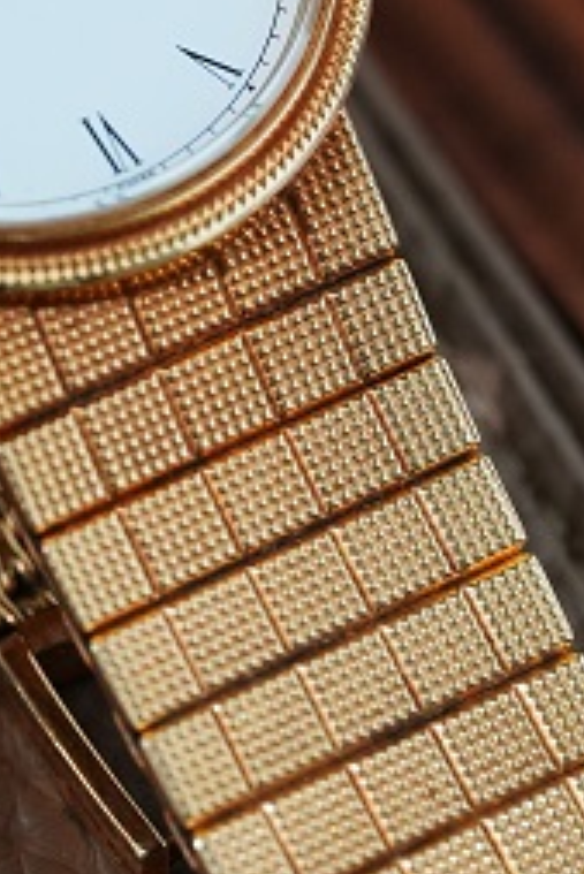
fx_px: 7071
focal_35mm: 291
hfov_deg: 4.7
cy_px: 71
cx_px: 35
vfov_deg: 7.1
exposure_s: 1/250
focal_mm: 105
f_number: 5
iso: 2500
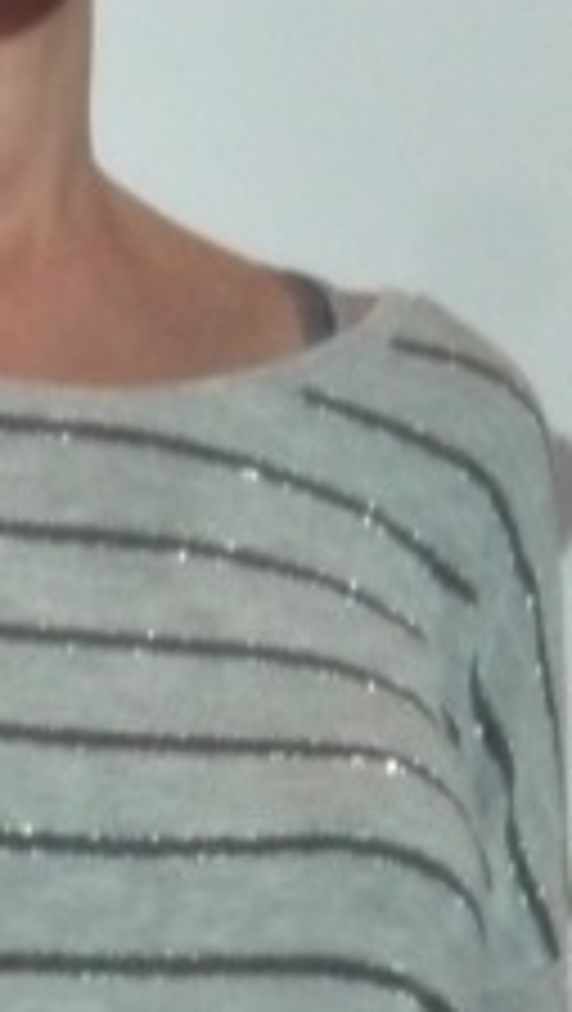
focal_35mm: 574
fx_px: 15437
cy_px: 319
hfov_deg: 2.1
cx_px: -171
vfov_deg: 3.8
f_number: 5.9
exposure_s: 1/25
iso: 800
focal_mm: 22
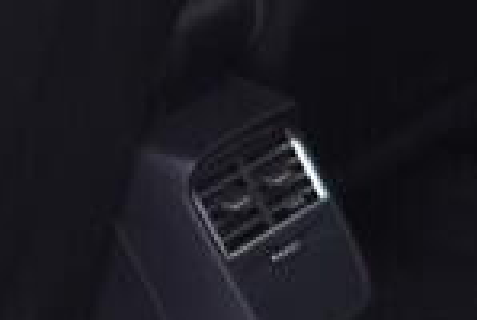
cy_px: 69
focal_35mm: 247
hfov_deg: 8.1
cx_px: -295
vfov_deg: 5.6
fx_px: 3279
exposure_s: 1/40
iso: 400
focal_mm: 24
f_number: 2.8
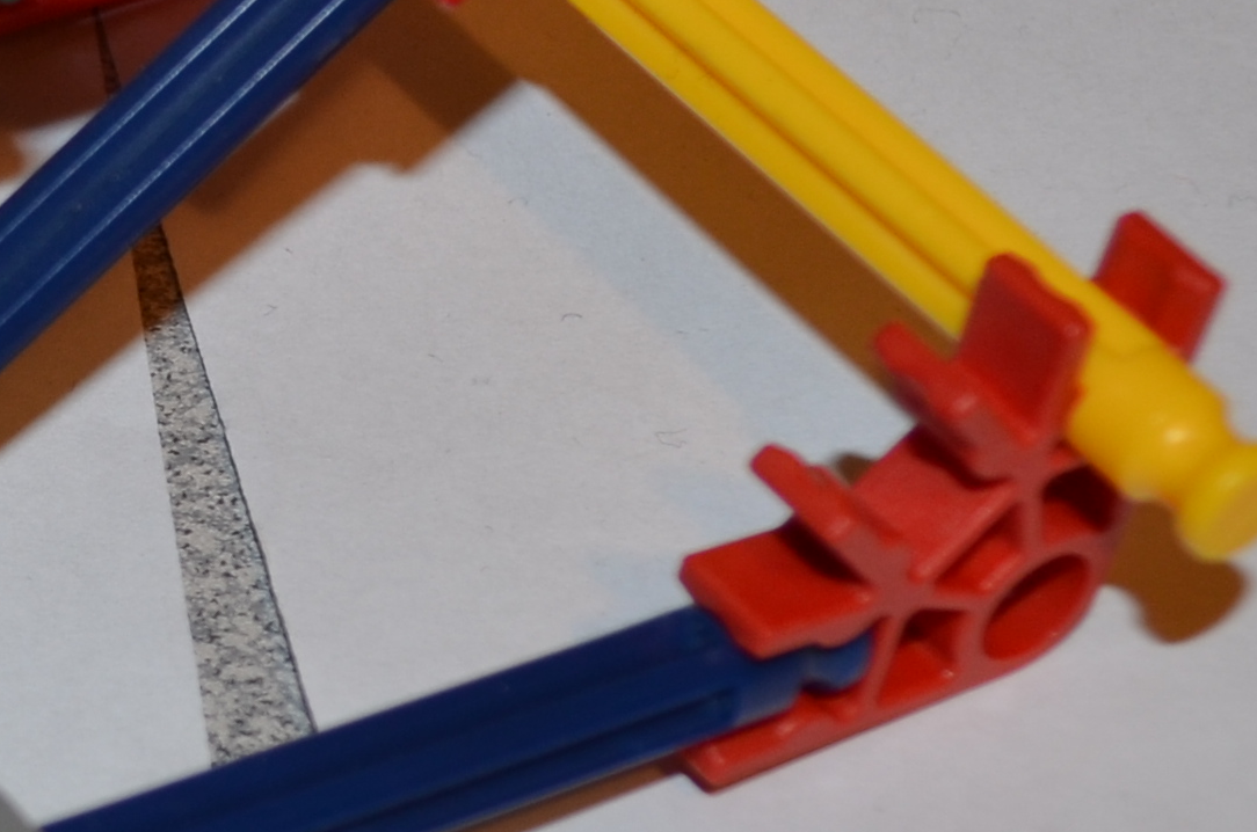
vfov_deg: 9.1
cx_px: -964
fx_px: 5227
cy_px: 210
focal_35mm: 150
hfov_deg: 12.6
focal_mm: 22
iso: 200
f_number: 5.6
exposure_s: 1/30
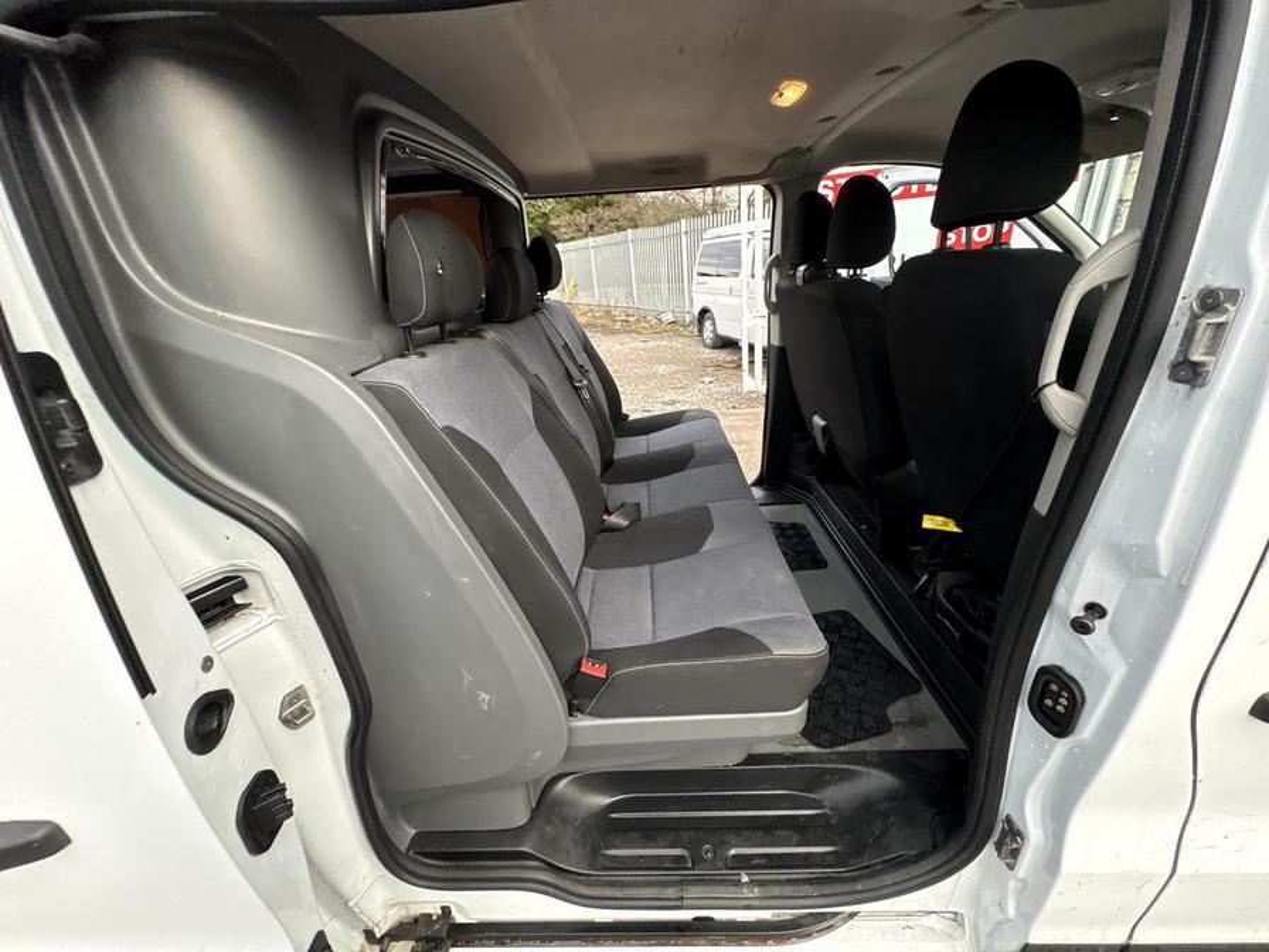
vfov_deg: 85.7
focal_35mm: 14
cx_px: 634
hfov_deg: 102.1
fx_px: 513
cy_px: 476
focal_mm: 2.22
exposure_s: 1/99
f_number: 2.2
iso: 200
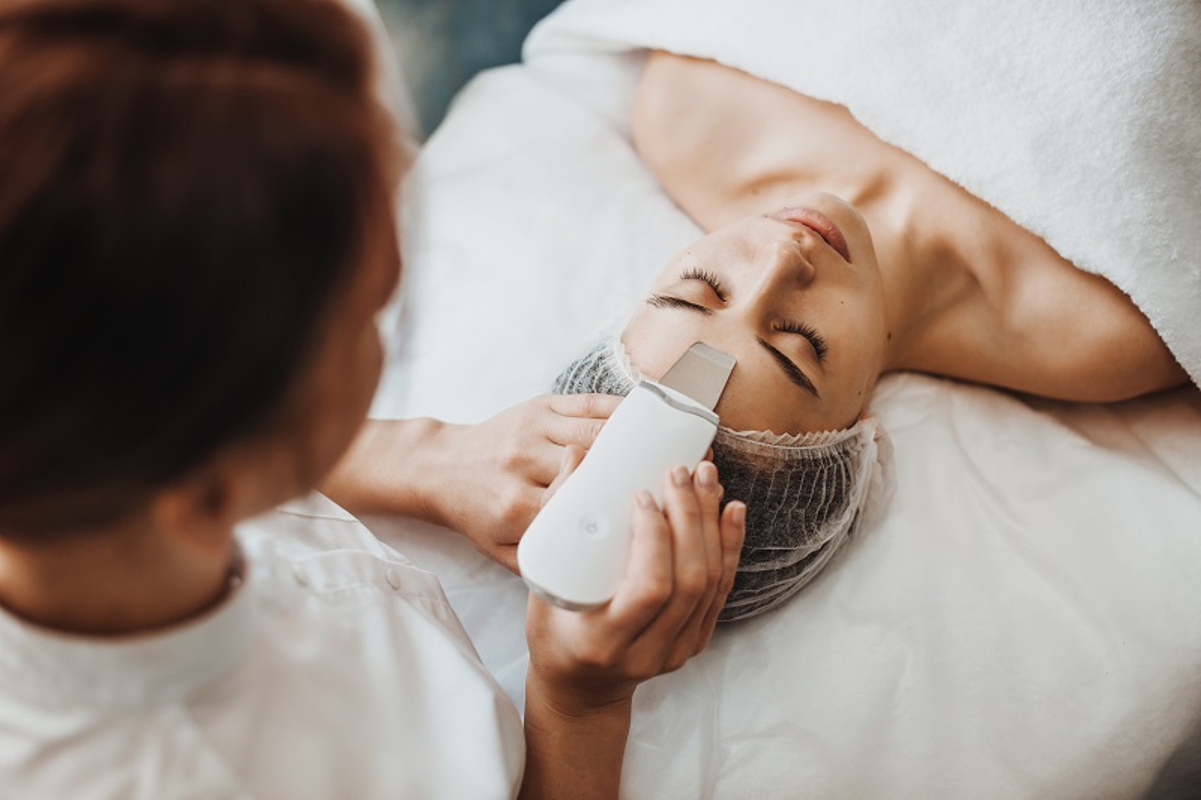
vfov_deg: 27.0
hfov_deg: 39.6
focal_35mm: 50
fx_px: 1668
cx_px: 600
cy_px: 400
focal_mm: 50
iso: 320
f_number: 2.5
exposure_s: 1/200
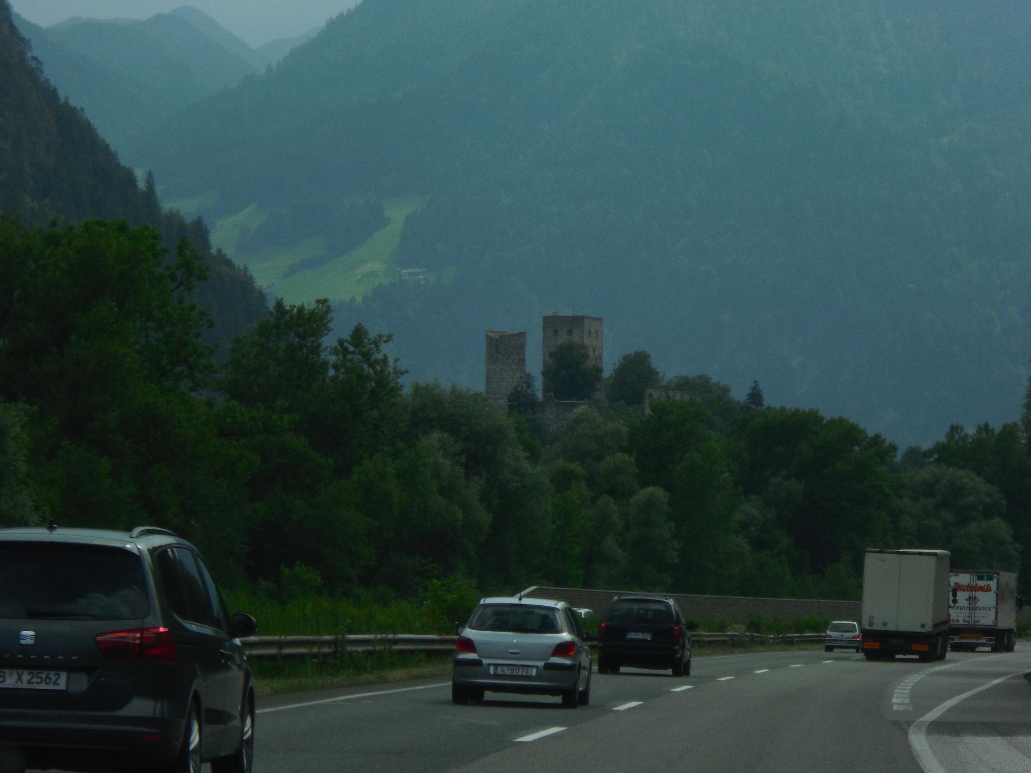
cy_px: 386
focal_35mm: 156
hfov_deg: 12.7
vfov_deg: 9.5
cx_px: 516
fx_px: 4646
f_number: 6.5
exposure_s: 1/500
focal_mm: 27.6
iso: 125
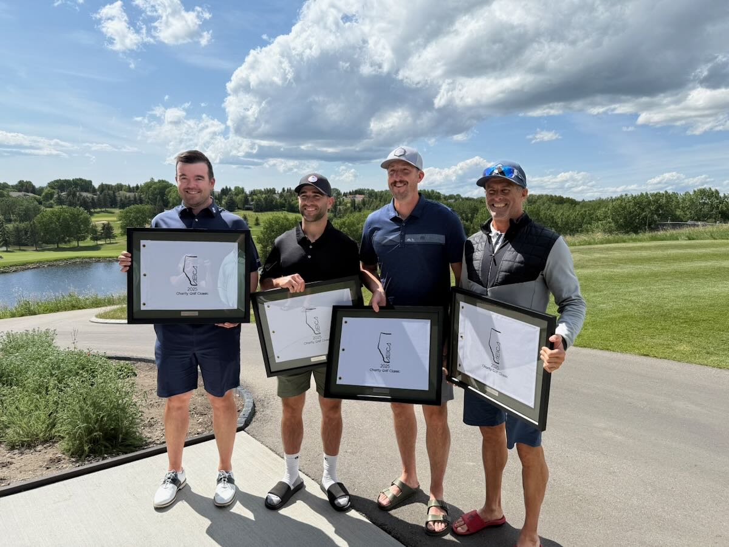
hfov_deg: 71.6
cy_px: 274
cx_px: 364
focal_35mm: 24
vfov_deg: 56.8
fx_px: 505
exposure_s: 1/5714
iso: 80
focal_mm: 6.76
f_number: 1.78
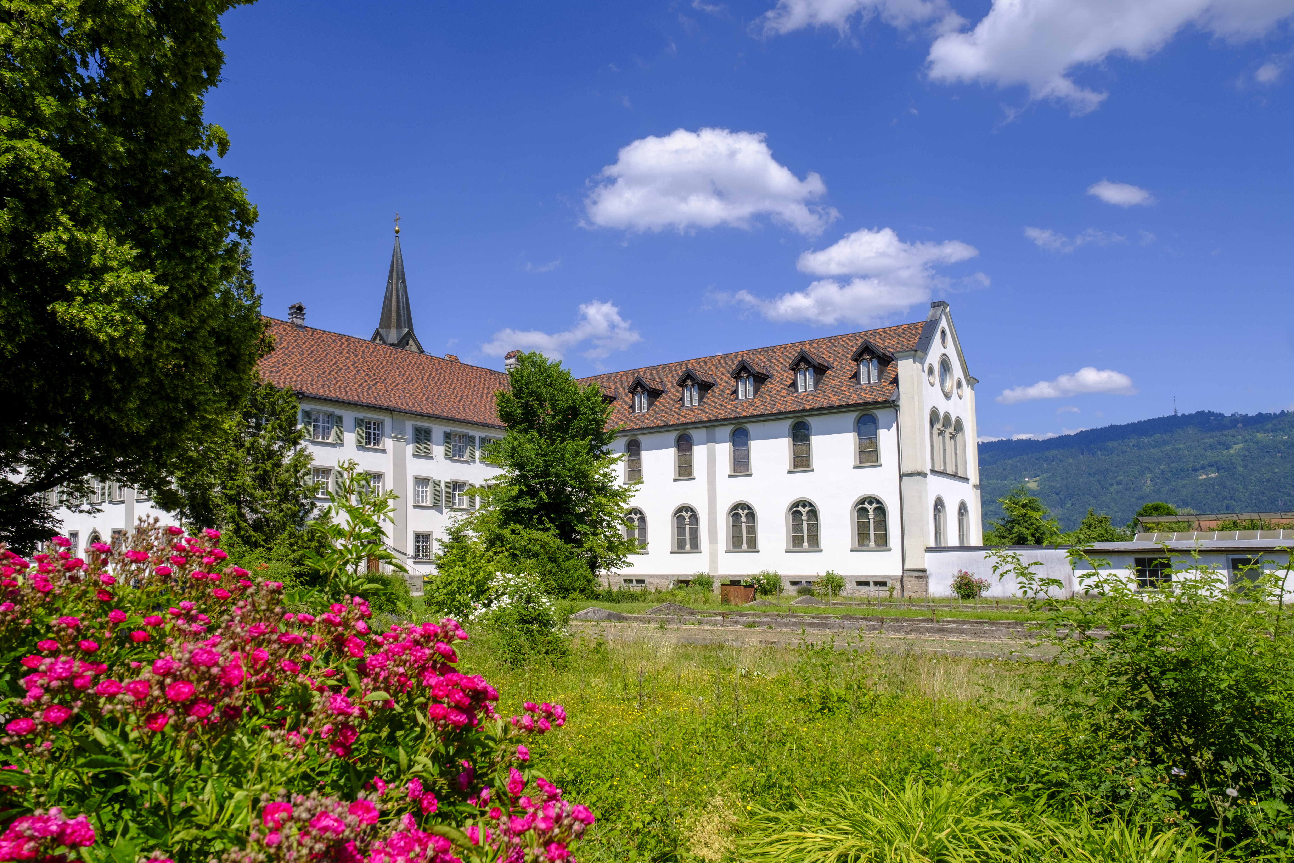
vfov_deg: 53.1
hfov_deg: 73.7
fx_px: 863
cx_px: 647
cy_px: 432
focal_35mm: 24
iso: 200
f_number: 7.1
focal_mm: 16
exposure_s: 1/750
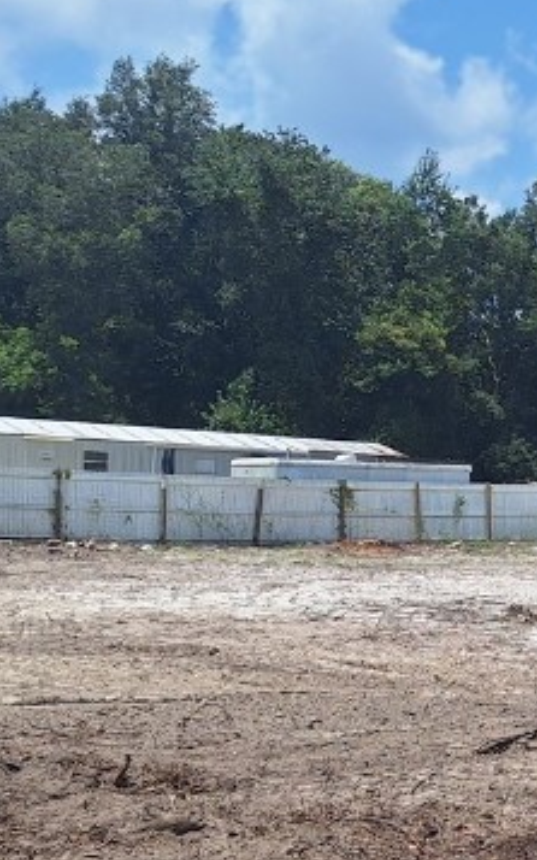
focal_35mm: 70
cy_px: 585
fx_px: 1640
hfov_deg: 16.9
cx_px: 804
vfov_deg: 29.1
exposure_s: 1/4202
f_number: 1.8
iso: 40
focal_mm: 5.54
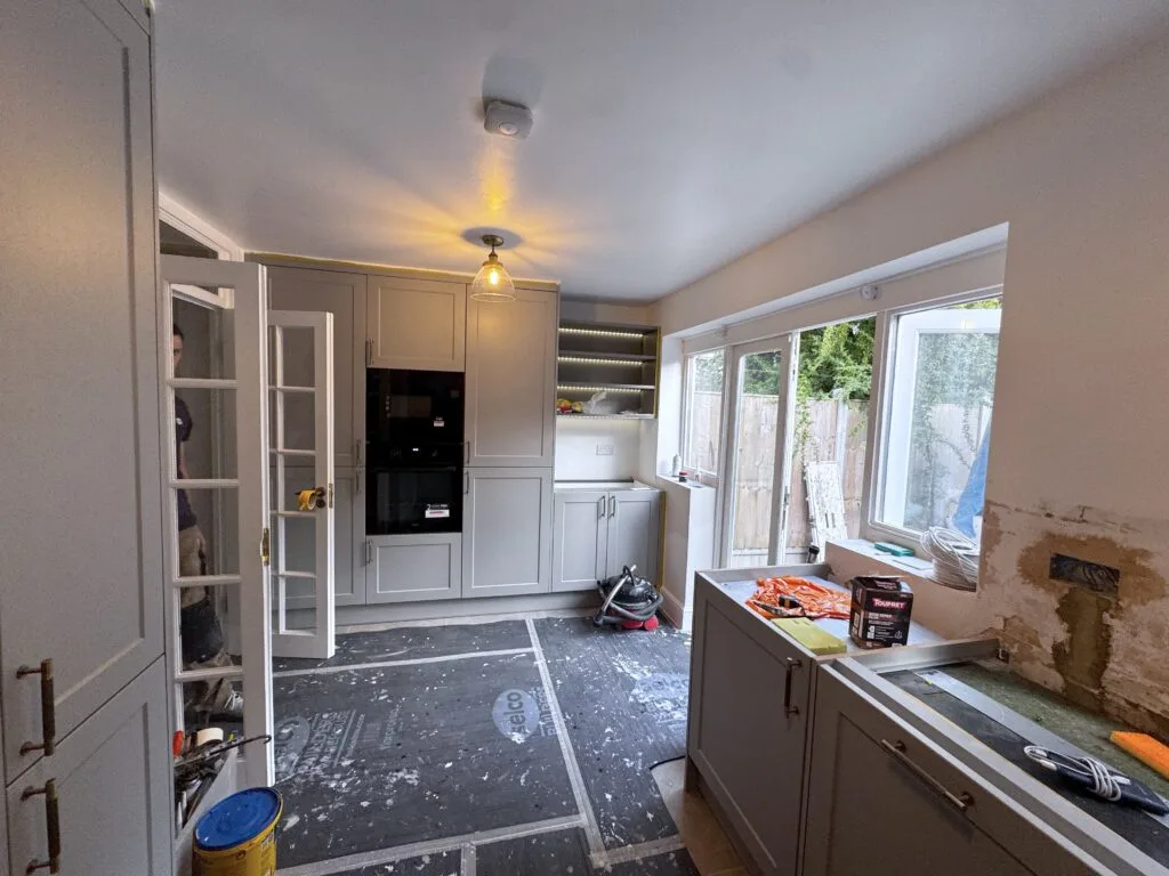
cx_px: 584
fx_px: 473
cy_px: 438
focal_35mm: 14
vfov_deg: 85.7
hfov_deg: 102.1
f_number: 2.2
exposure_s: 1/99
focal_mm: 2.22
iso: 125
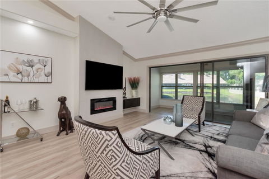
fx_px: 112
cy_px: 90
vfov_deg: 77.3
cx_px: 134
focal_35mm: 15
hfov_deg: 100.4
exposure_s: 1/125
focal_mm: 10
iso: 640
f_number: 10
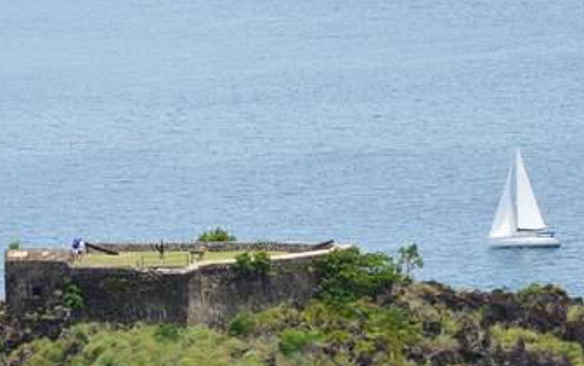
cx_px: 253
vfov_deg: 4.6
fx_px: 4538
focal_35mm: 285
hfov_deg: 7.4
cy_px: 154
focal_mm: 90
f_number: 5.6
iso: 125
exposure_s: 1/500
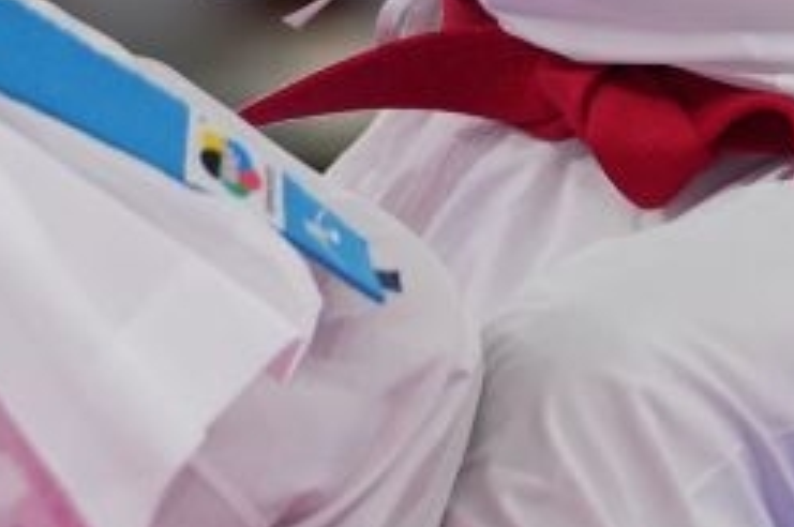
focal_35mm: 971
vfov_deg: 1.4
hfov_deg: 2.1
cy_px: -710
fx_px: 21388
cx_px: 1308
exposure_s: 1/1000
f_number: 2.8
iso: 500
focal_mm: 133
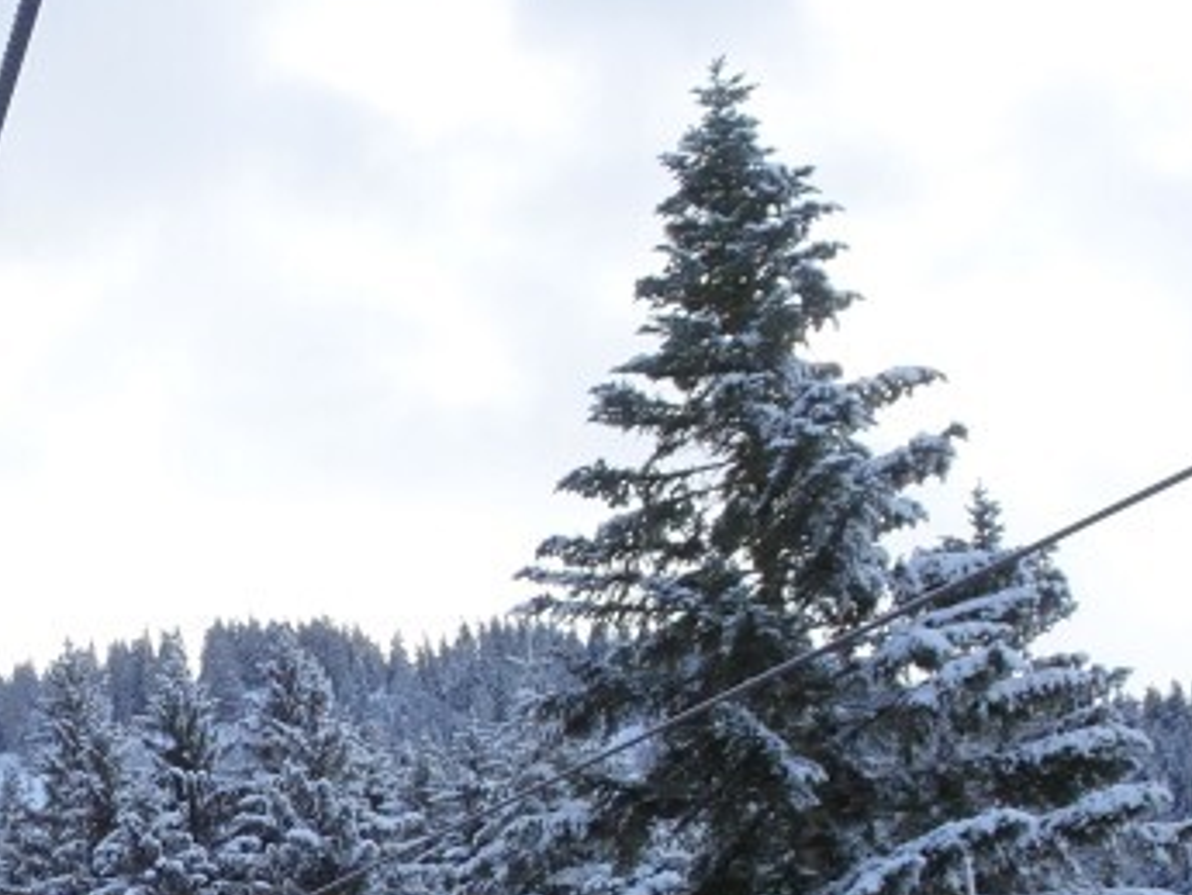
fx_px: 2962
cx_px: -449
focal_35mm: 86
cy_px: 1057
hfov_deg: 20.4
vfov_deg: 16.5
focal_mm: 4.92
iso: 80
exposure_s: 1/320
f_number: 3.5
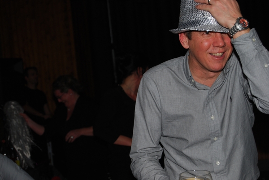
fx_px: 617
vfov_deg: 16.6
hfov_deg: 24.6
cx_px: 134
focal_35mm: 82
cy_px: 90
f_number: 5.6
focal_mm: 55
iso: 200
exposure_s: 1/60
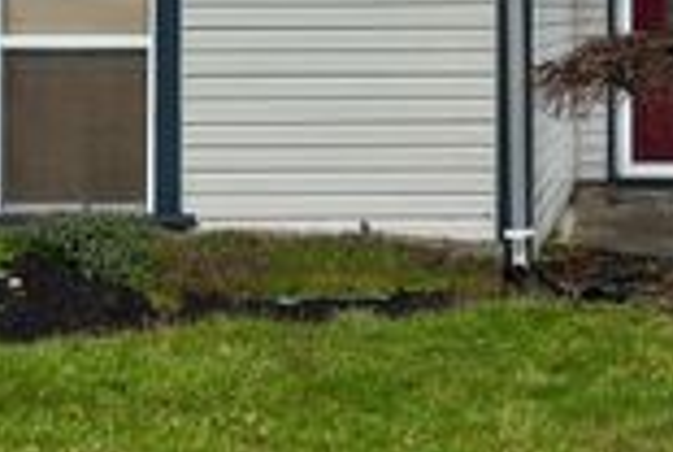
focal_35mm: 87
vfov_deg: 15.4
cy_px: -46
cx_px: 591
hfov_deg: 22.8
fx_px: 1630
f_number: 1.5
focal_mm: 5.7
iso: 50
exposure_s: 1/949
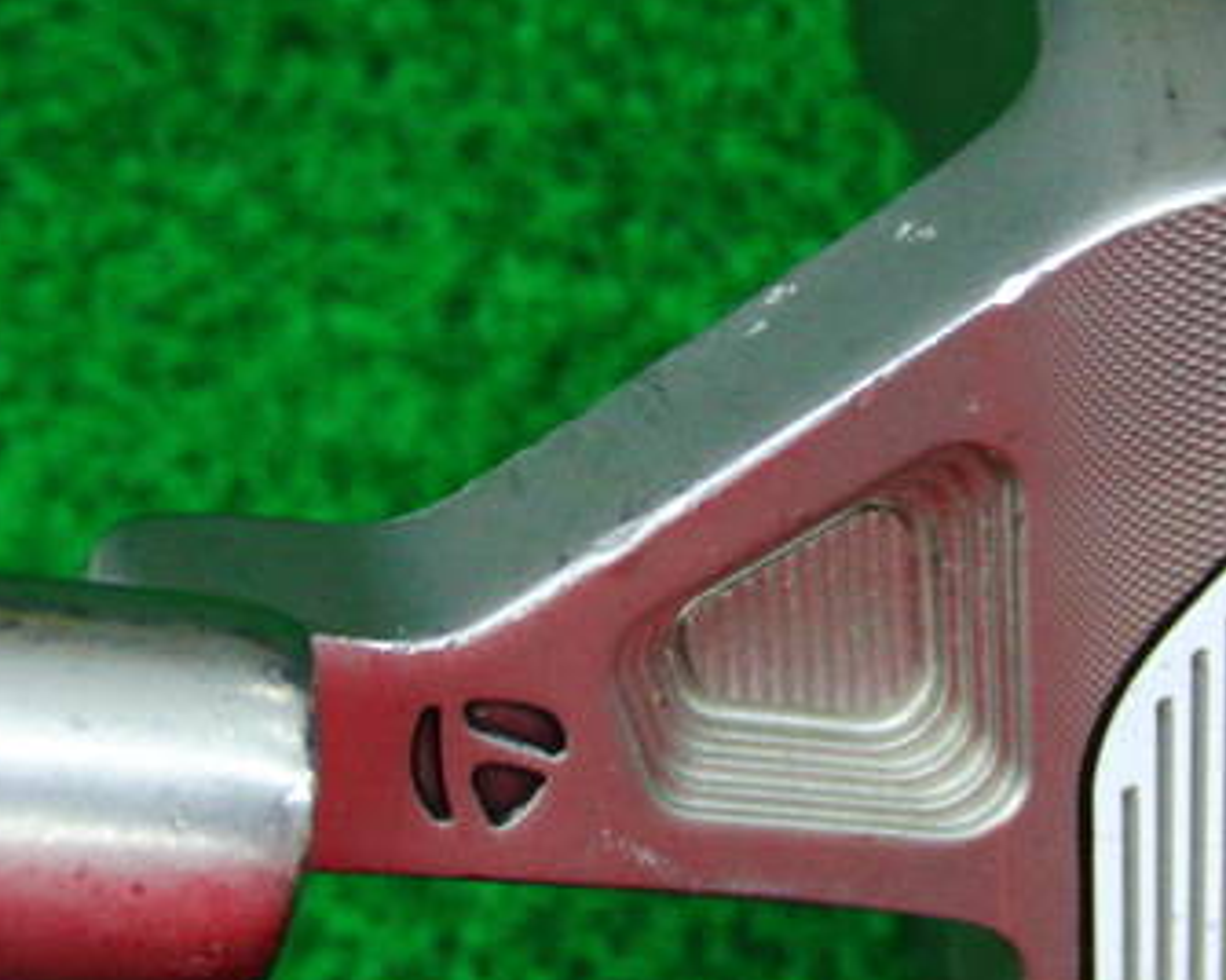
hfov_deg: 27.4
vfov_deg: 22.2
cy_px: 450
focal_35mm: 69
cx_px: 761
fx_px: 2504
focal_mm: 6.42
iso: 400
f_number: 3.6
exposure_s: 1/40
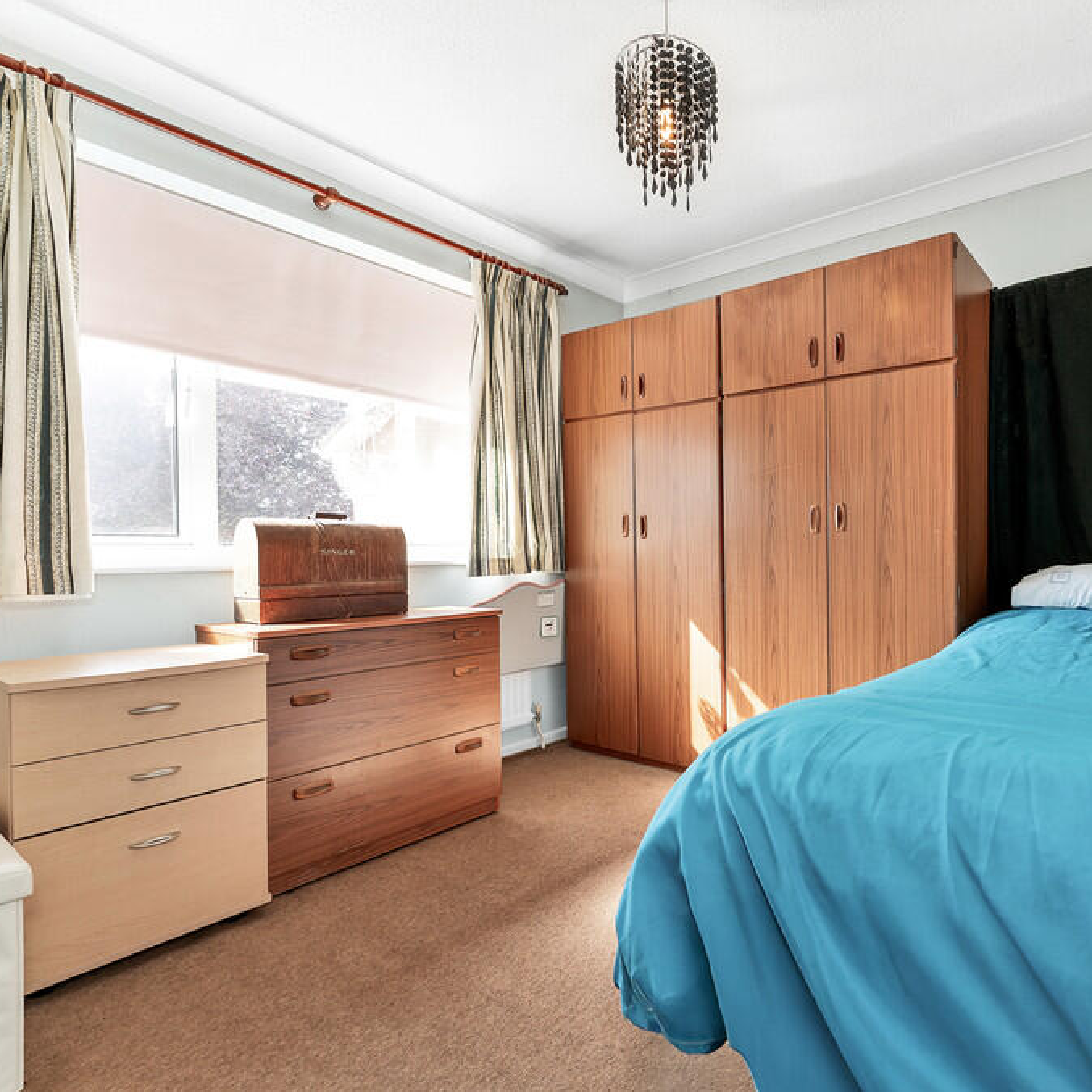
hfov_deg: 77.4
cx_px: 750
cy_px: 549
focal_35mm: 18
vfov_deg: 80.7
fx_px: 642
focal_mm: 14
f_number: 6.3
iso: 320
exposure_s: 1/15
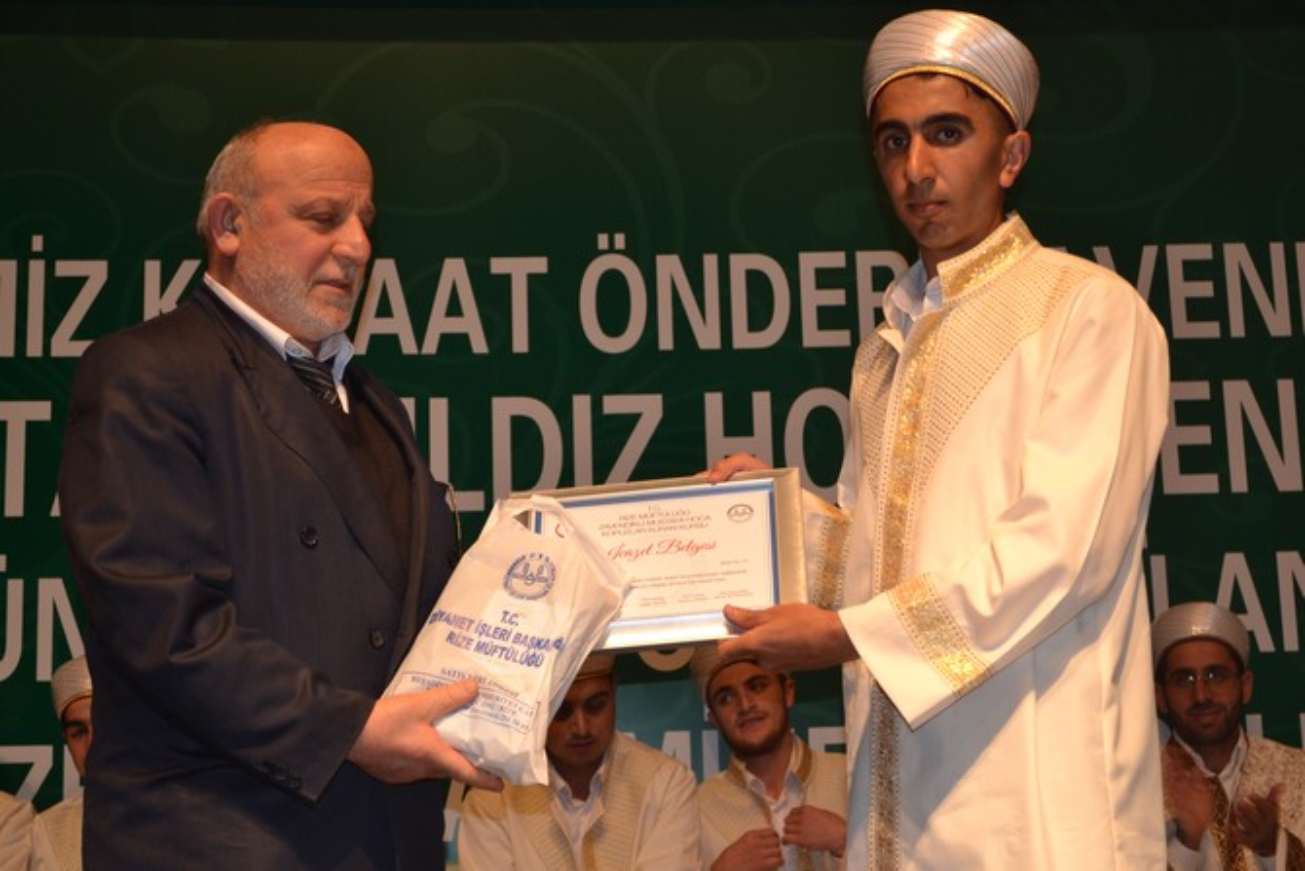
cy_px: 436
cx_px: 652
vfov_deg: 20.6
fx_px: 2393
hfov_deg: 30.5
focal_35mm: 66
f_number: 5.3
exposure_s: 1/60
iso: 450
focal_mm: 44
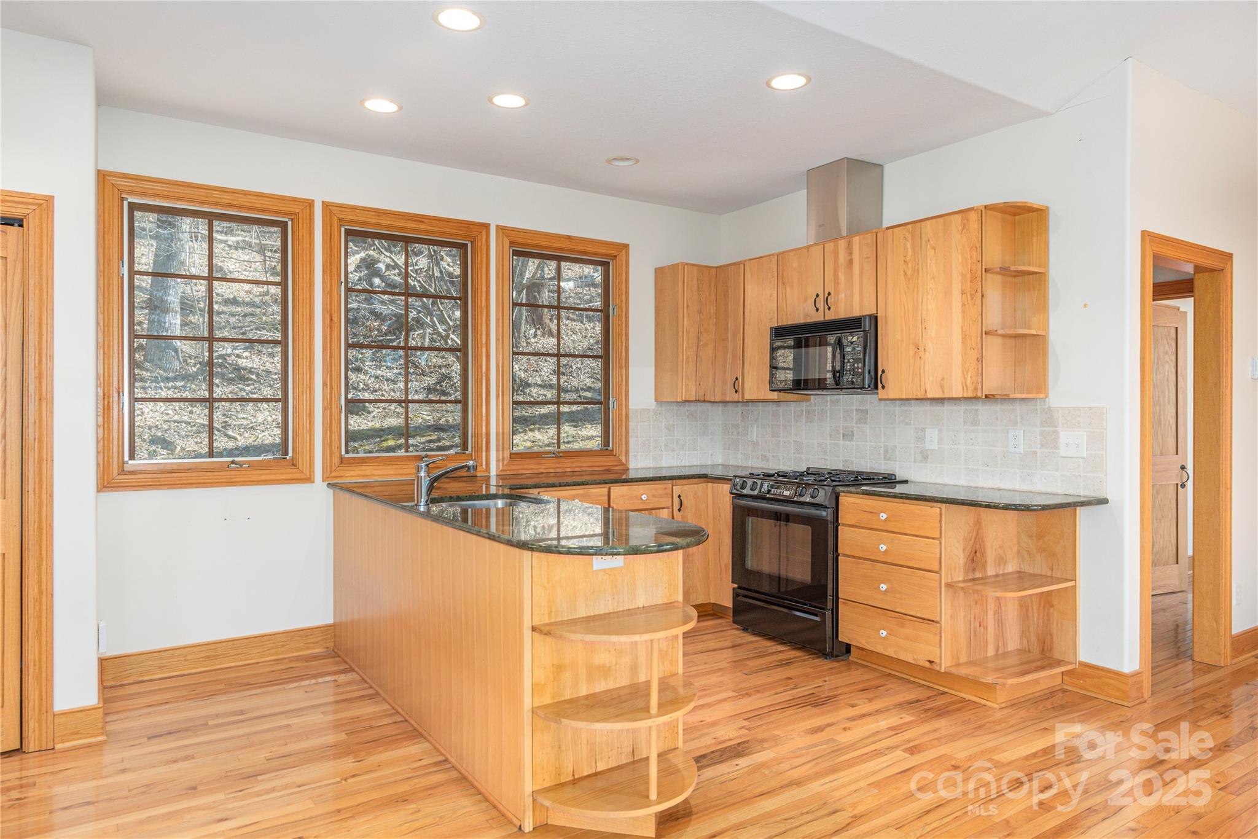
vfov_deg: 55.1
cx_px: 629
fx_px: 804
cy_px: 420
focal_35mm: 23
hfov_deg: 76.1
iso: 320
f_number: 7.1
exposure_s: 1/60
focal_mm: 23
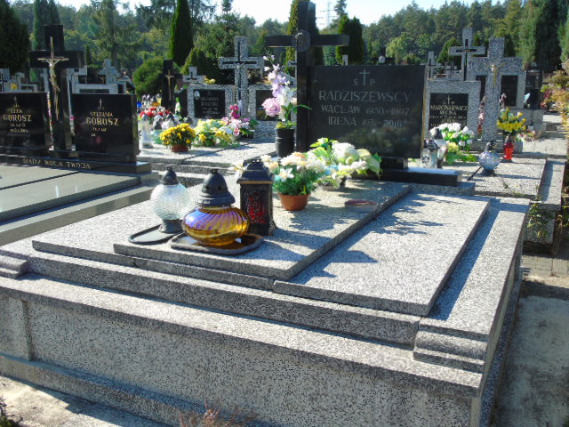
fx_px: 559
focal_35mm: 34
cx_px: 284
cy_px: 214
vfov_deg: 41.8
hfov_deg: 54.0
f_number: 3.8
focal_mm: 6.1
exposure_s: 1/320
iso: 80
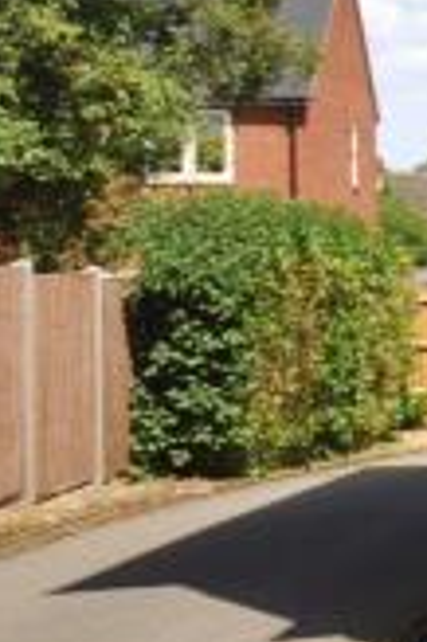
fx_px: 1839
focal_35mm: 103
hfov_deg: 7.2
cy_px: 215
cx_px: 1900
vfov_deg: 19.8
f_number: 8
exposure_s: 1/250
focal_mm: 11
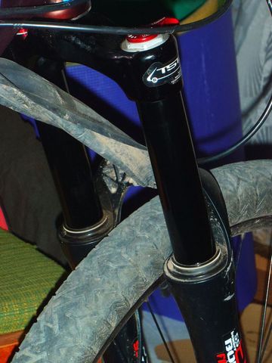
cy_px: 182
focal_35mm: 102
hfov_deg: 14.5
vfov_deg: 19.3
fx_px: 1069
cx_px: 136
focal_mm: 18.2
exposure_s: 1/100
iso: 250
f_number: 5.1
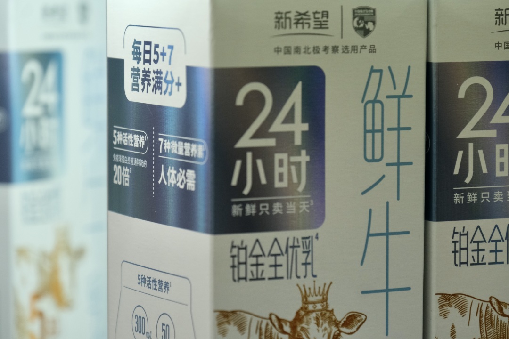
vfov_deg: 8.3
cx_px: 254
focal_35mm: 165
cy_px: 170
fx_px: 2333
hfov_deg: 12.5
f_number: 5.6
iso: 2500
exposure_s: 1/320
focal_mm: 110
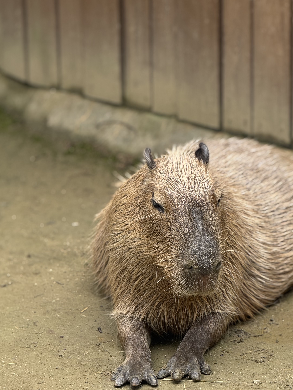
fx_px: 1885
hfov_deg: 8.9
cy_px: 264
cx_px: 202
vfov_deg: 11.8
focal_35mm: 167
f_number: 2.8
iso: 50
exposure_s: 1/254
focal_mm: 15.66
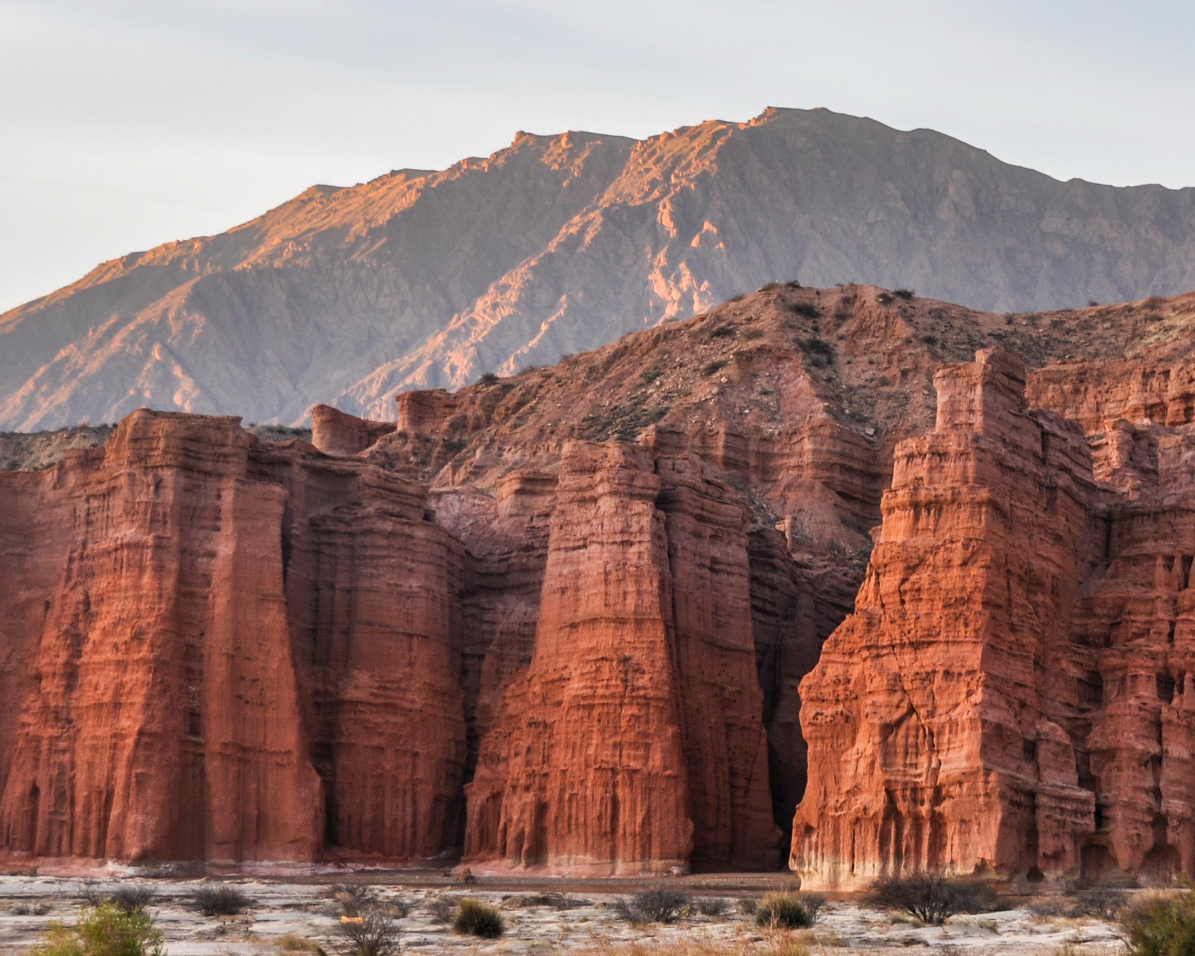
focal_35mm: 89
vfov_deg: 17.3
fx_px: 3147
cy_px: 490
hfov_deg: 21.3
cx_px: 875
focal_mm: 32
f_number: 4.2
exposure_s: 1/125
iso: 200
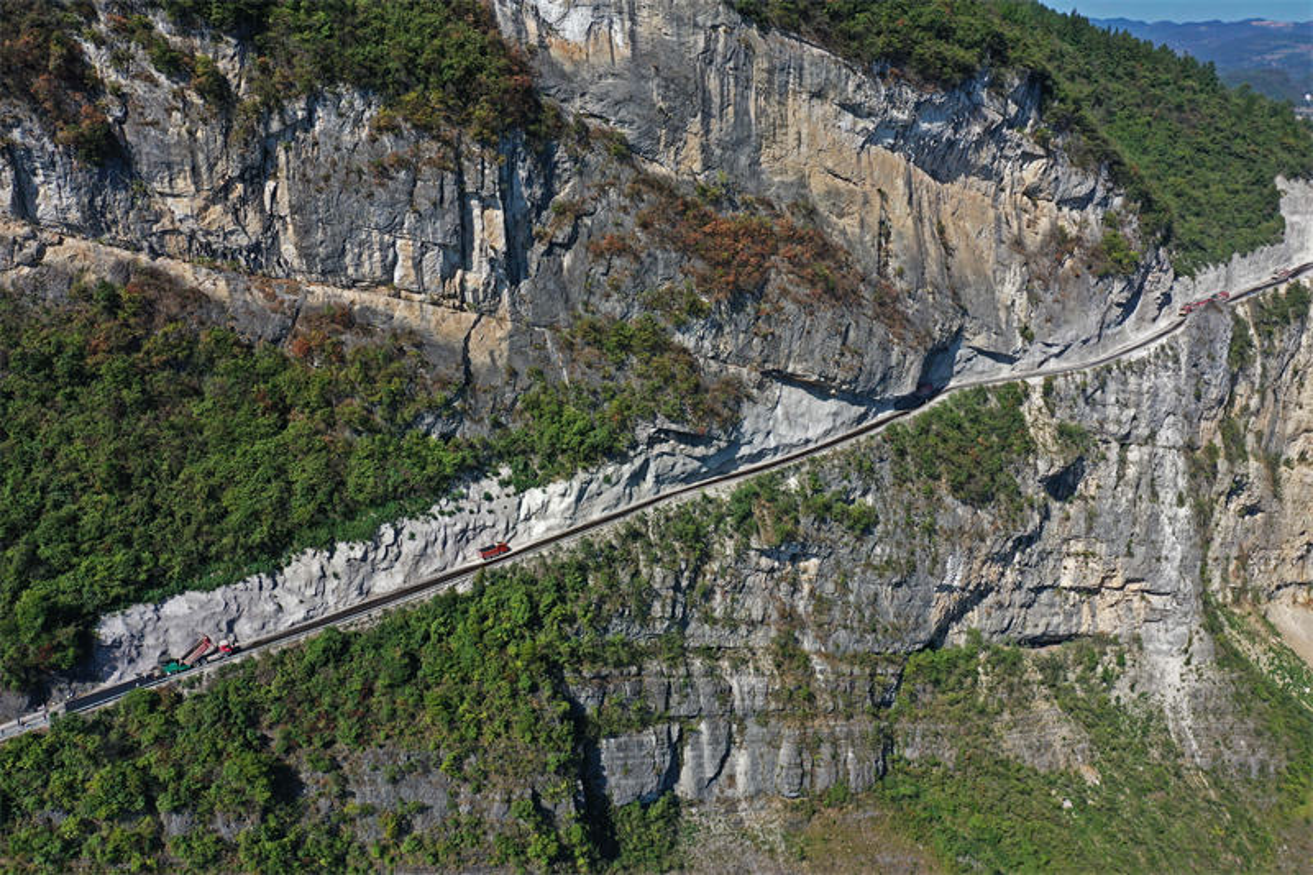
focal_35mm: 28
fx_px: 1021
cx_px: 656
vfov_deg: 46.4
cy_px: 438
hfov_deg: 65.5
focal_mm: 10.26
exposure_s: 1/640
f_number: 4
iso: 100
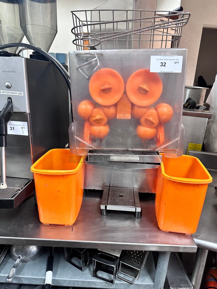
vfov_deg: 71.6
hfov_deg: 56.8
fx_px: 201
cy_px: 144
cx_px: 108
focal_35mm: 24
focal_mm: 6.86
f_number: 1.78
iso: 320
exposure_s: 1/60
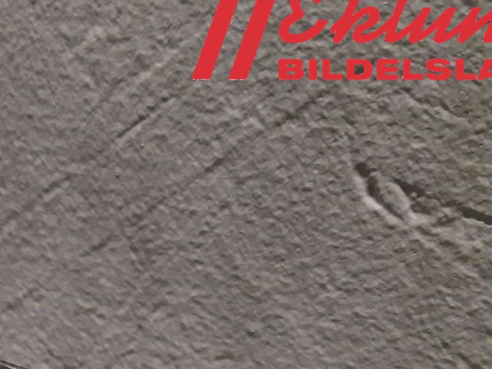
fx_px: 995
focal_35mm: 70
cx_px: -74
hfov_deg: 25.4
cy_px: 467
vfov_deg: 19.5
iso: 200
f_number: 1.7
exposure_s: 1/50
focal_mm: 3.93
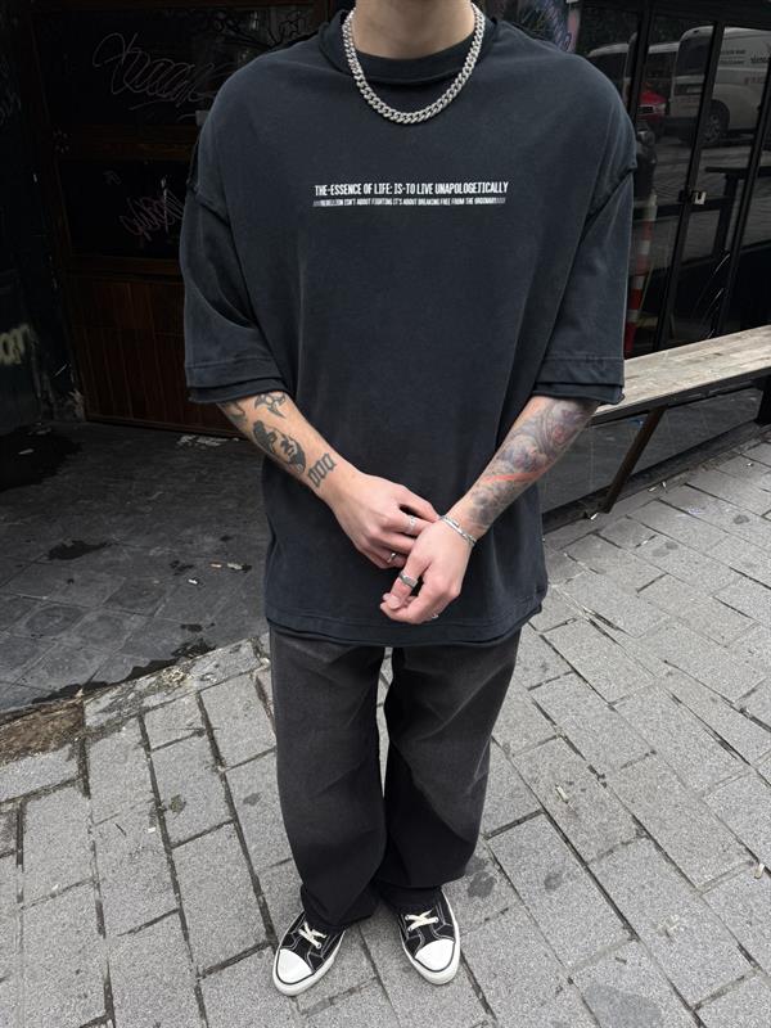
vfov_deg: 71.6
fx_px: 713
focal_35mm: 24
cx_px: 386
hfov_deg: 56.8
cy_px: 514
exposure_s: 1/1075
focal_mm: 6.76
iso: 80
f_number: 1.78
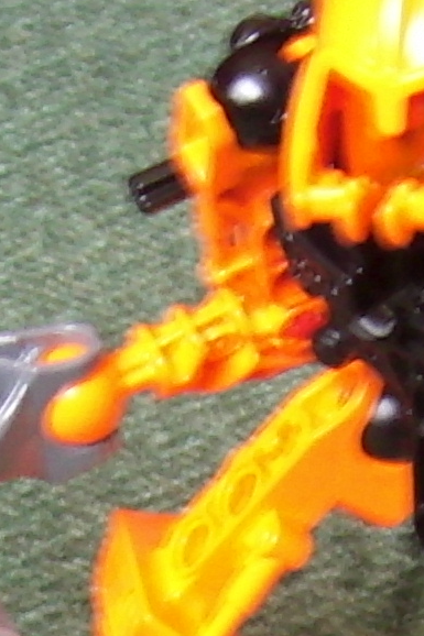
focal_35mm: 177
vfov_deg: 11.4
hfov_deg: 7.7
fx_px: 3129
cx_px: 139
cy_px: 719
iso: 50
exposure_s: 1/2
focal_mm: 5.99
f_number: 2.8
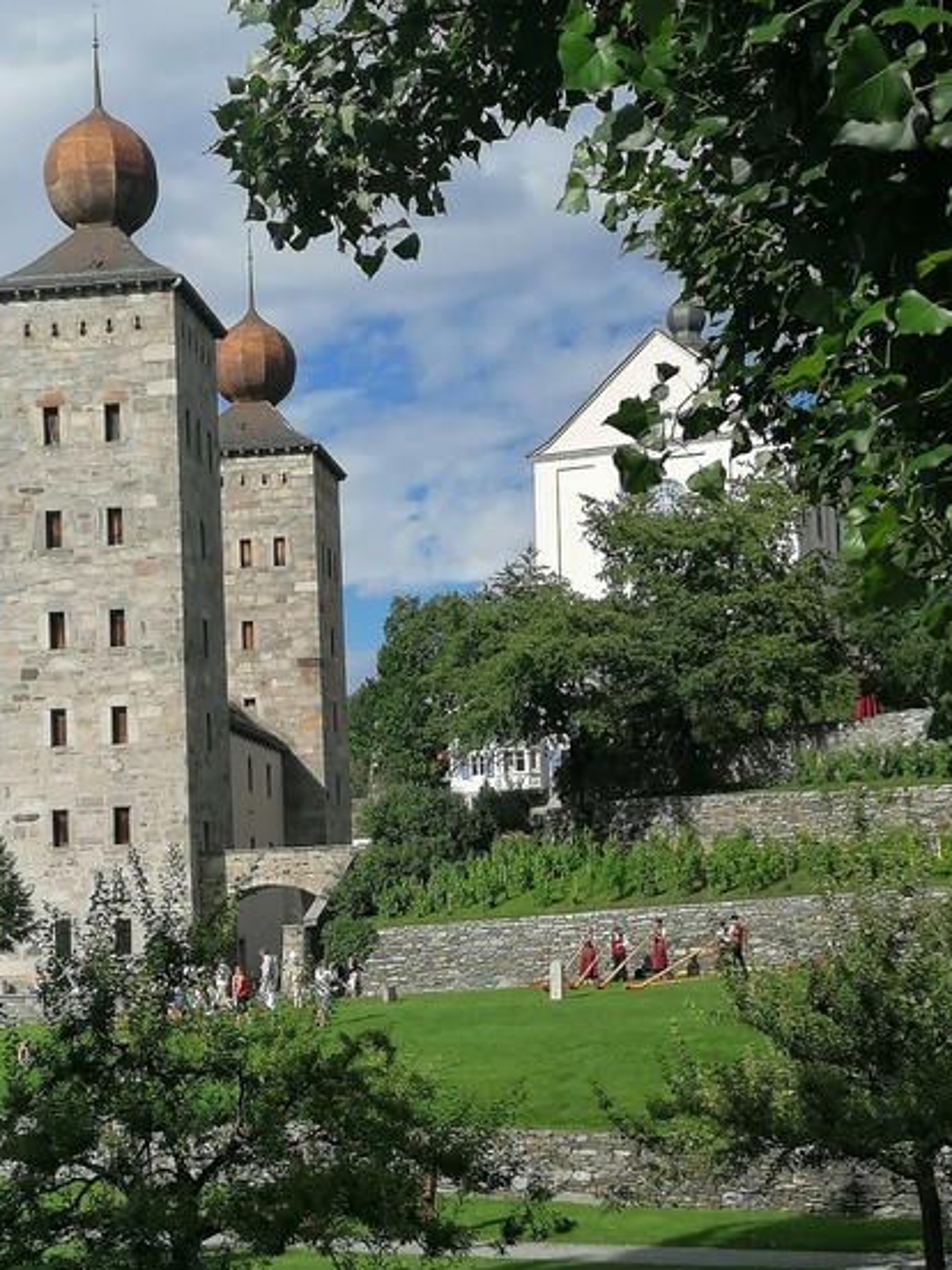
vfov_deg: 30.0
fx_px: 2347
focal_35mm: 64
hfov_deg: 22.9
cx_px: 423
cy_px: 879
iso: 50
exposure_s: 1/2016
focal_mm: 4.75
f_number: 1.8
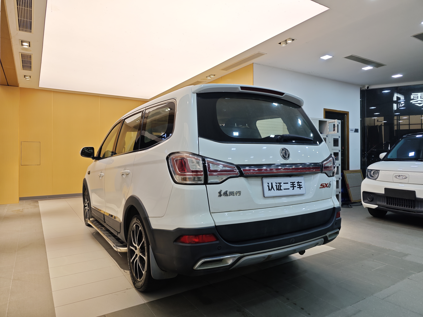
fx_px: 281
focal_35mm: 23
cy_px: 158
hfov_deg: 73.9
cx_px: 212
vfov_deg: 58.9
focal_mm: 8.7
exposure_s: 1/100
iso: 80
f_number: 1.9
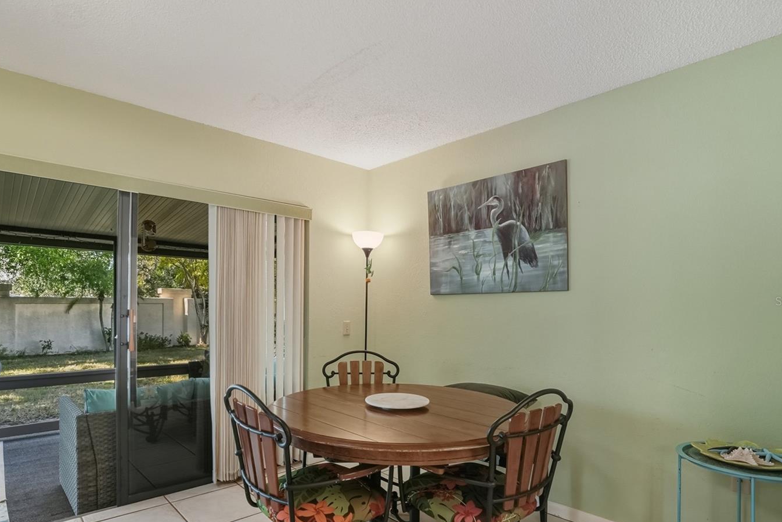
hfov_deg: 86.7
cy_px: 301
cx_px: 363
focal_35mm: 19
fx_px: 413
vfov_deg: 64.3
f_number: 9
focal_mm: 16
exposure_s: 1/200
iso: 640
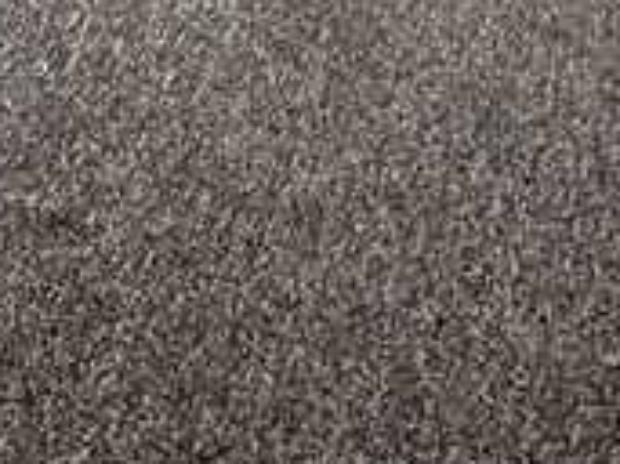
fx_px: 1503
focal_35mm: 84
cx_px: -105
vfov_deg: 11.9
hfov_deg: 21.7
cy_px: -823
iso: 160
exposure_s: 1/99
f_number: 2.2
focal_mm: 2.22
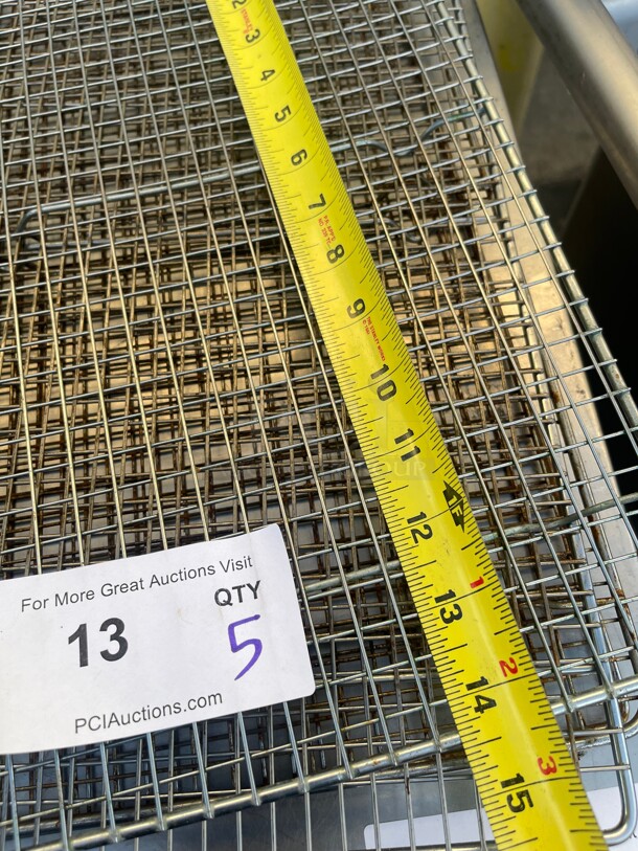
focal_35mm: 26
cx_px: 319
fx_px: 639
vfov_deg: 67.3
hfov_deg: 53.1
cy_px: 426
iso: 32
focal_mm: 5.1
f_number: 1.6
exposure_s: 1/468
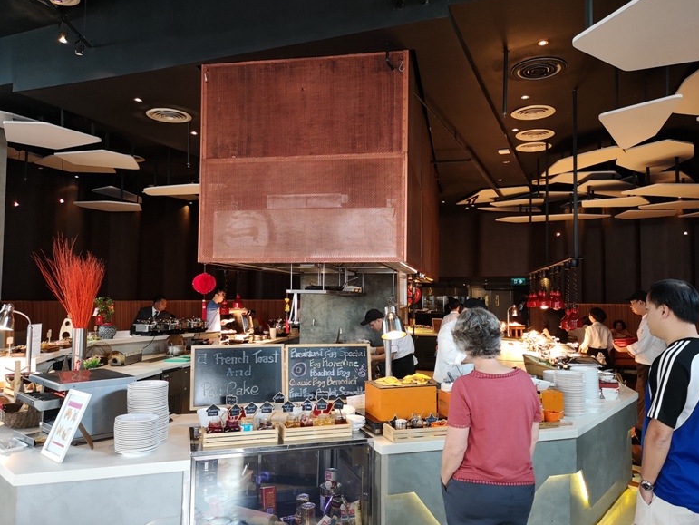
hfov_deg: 63.4
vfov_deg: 49.8
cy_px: 267
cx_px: 362
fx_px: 566
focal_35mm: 28
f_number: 1.8
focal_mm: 3.95
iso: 500
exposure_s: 1/100
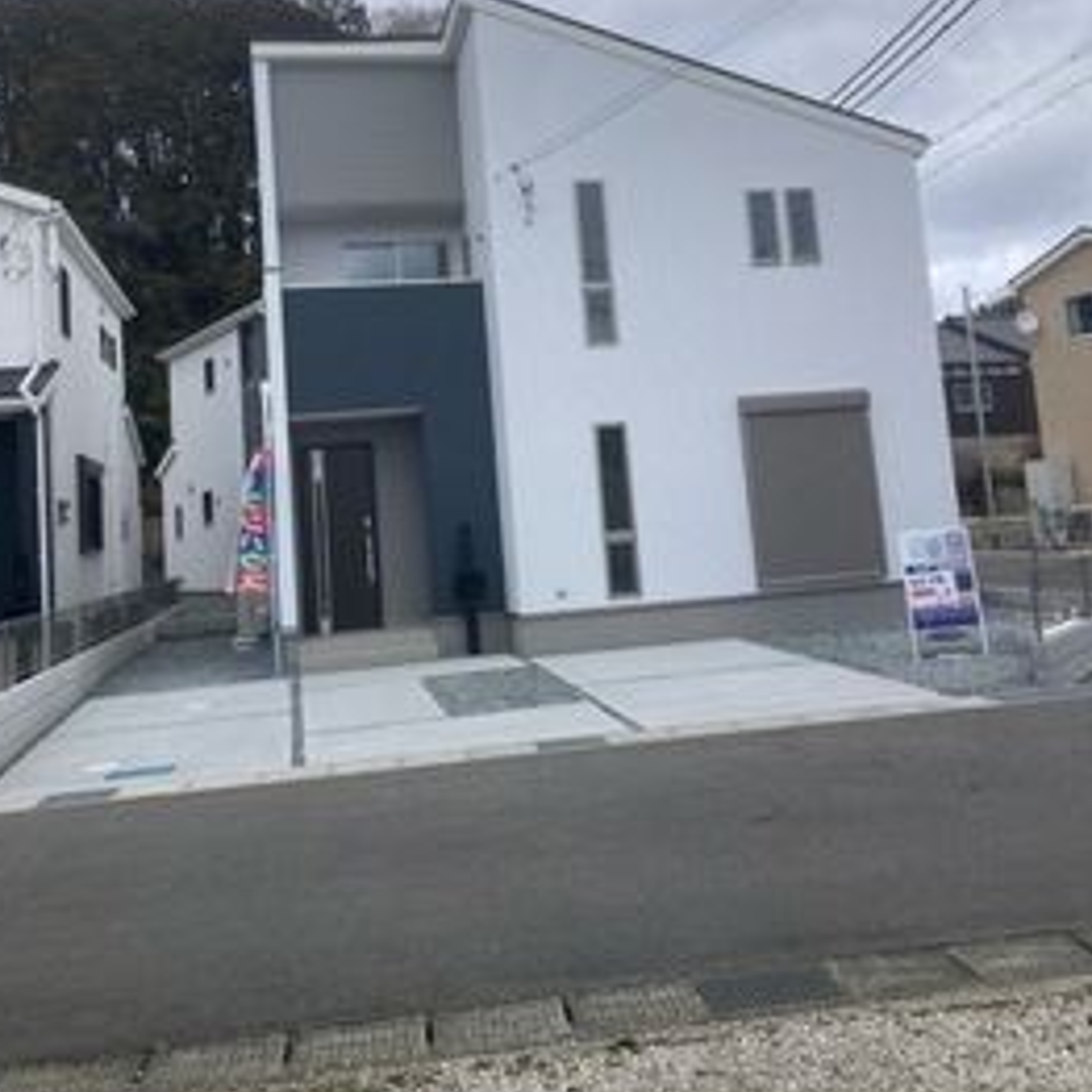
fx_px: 1213
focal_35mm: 34
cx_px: 533
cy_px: 371
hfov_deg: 48.4
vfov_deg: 47.7
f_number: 1.8
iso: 20
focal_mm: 3.99
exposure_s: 1/857
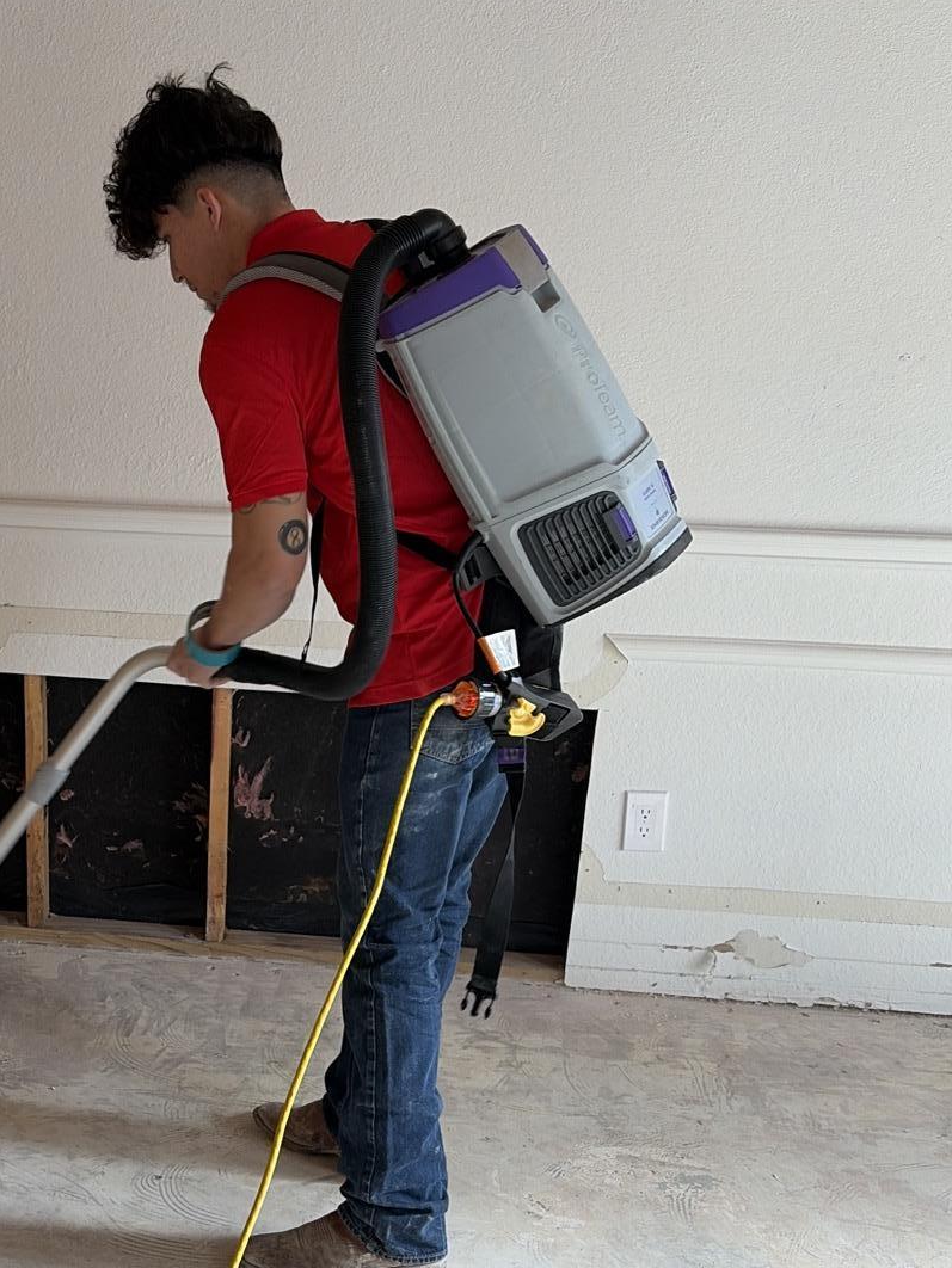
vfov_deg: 39.7
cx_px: 151
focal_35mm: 47
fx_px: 1723
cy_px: 886
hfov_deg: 29.9
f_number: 1.6
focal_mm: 5.96
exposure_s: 1/67
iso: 125
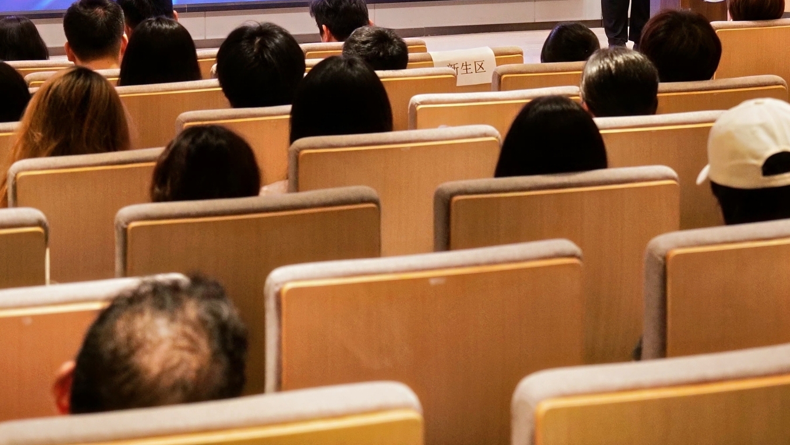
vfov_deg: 9.5
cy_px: -136
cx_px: 563
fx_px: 2639
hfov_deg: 17.0
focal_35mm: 126
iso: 2000
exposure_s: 1/100
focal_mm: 53
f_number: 5.4
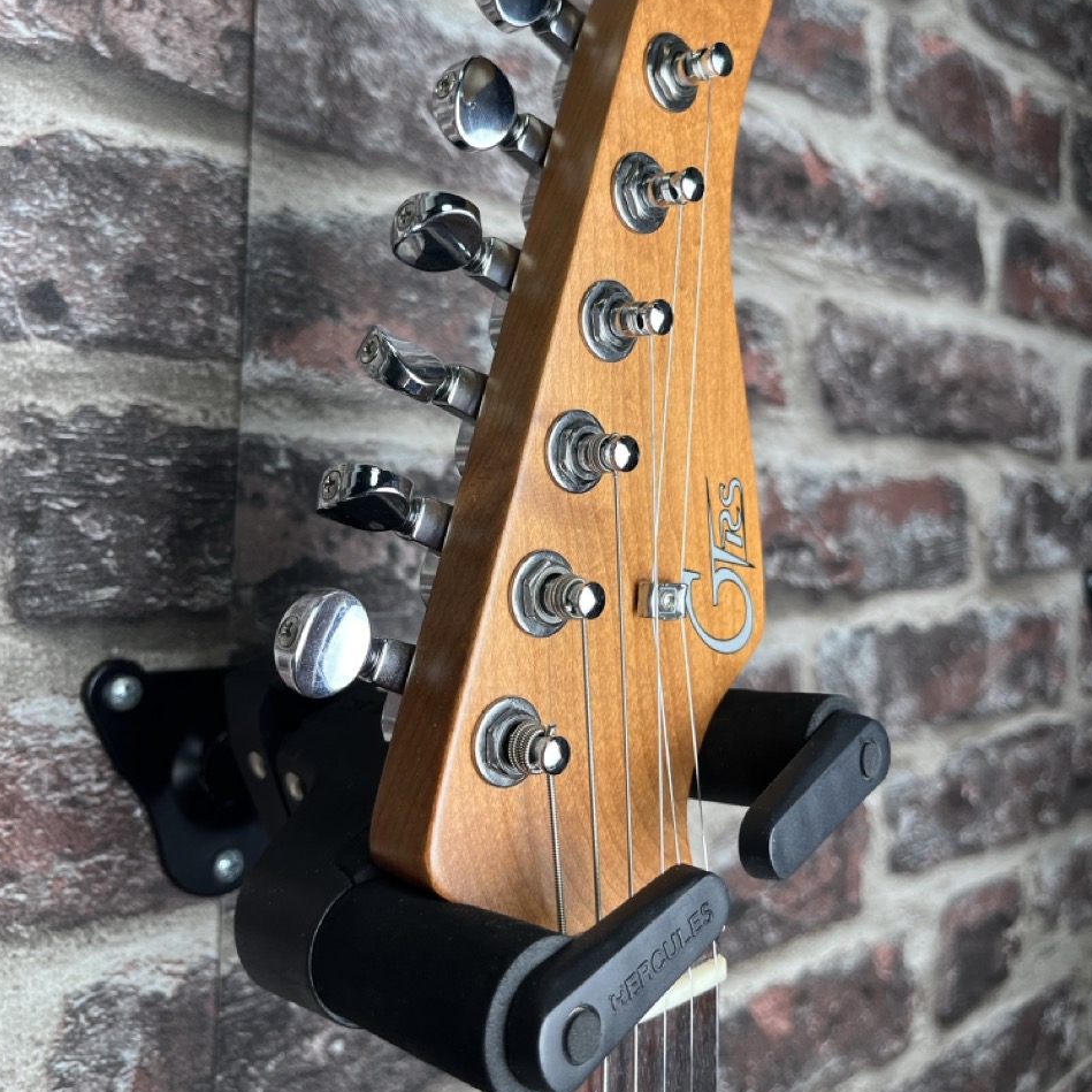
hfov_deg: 52.5
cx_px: 545
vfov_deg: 52.3
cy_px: 455
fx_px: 1106
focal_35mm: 31
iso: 40
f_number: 1.6
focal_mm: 5.1
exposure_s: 1/122
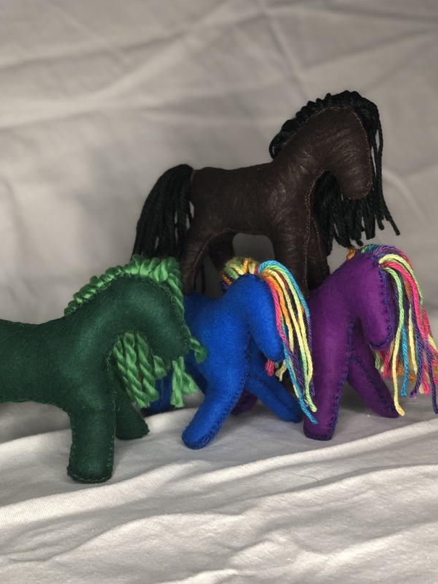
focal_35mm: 58
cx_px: 223
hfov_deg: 25.2
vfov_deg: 33.2
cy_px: 315
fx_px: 979
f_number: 2.4
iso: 64
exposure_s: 1/53
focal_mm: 6
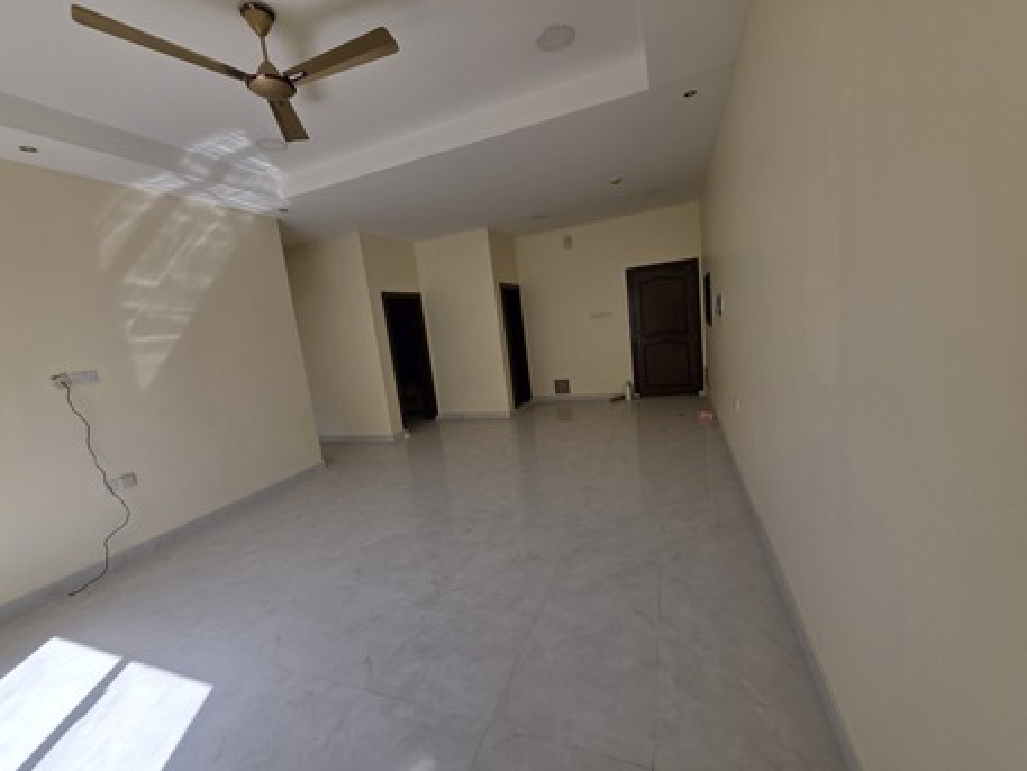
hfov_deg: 106.2
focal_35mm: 13
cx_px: 514
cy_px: 386
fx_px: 386
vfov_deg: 89.9
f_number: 1.9
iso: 32
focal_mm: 2.2
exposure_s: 1/100
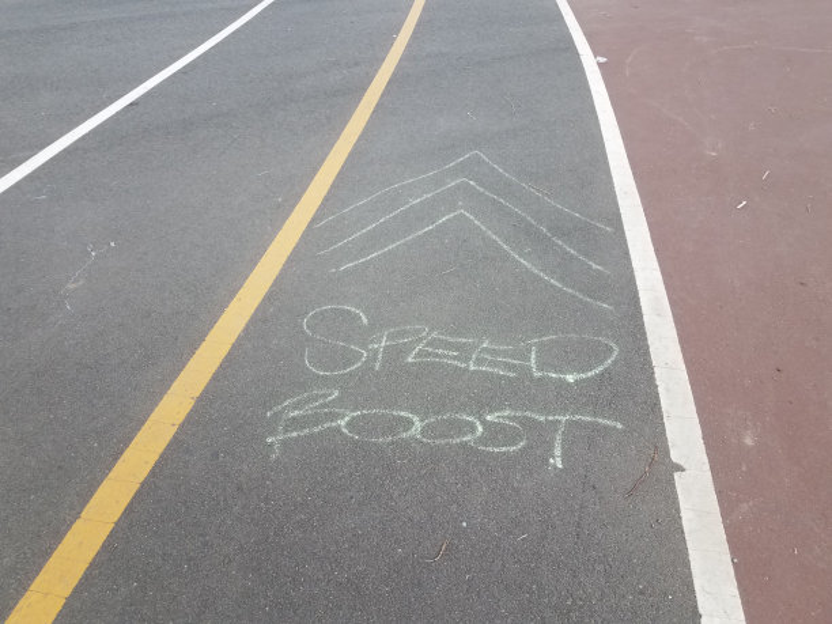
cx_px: 416
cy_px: 312
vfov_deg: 53.1
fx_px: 625
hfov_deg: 67.3
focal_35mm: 26
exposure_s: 1/120
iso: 50
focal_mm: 4.2
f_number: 1.7
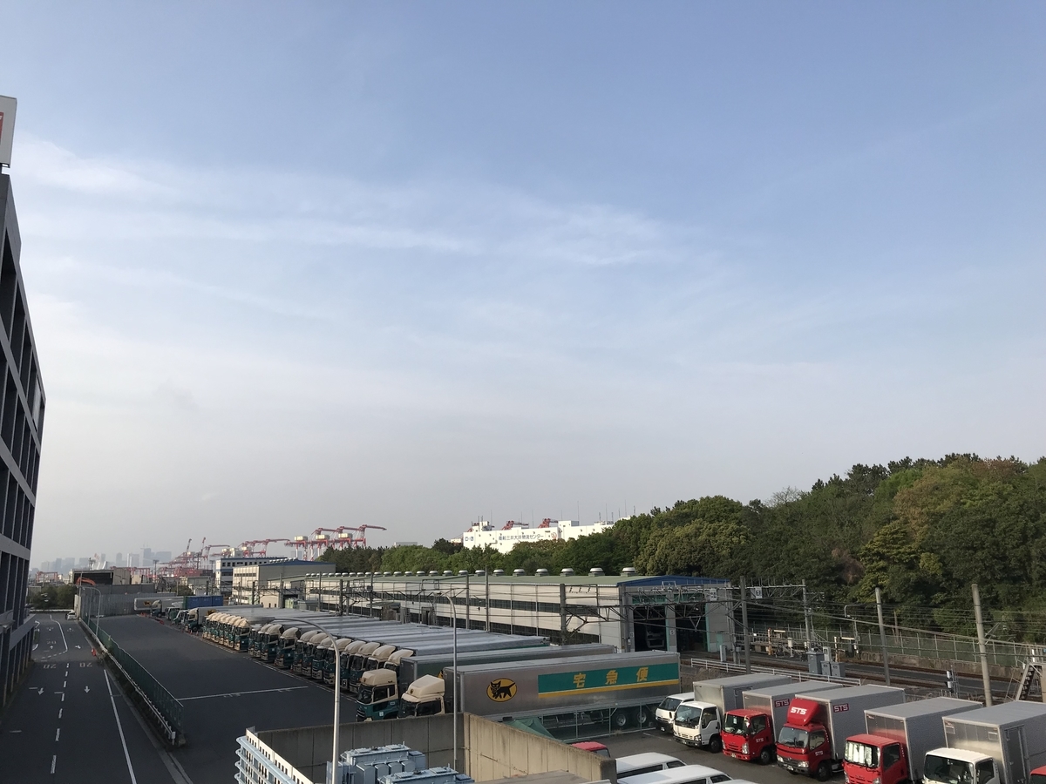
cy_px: 392
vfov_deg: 49.7
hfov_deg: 63.4
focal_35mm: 28
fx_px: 846
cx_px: 523
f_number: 1.8
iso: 20
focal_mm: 3.99
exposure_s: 1/2283
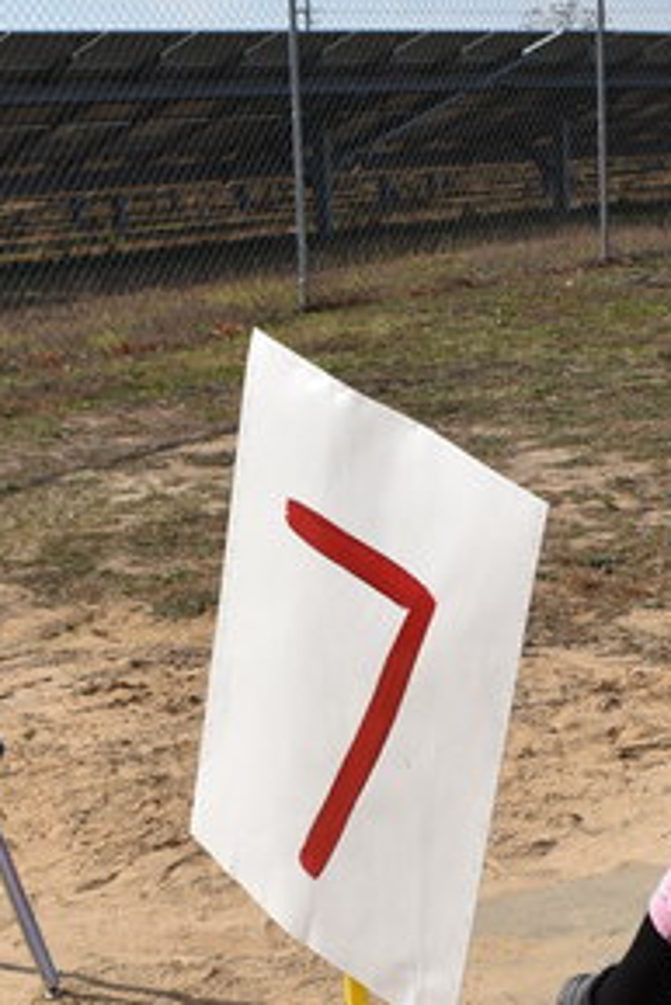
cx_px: 556
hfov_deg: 16.3
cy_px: 657
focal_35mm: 83
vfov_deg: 24.4
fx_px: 2318
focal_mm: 20
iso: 100
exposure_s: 1/640
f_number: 7.1
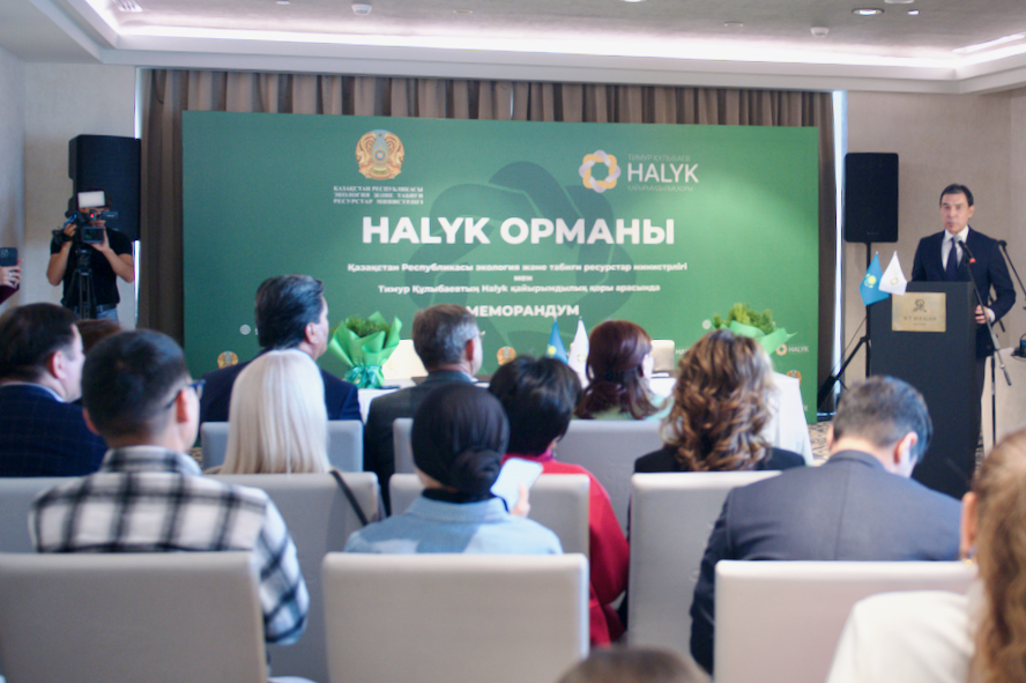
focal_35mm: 49
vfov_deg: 27.4
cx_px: 744
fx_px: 1396
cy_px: 242
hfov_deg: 39.5
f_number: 2.8
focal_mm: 29
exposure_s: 1/40
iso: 640
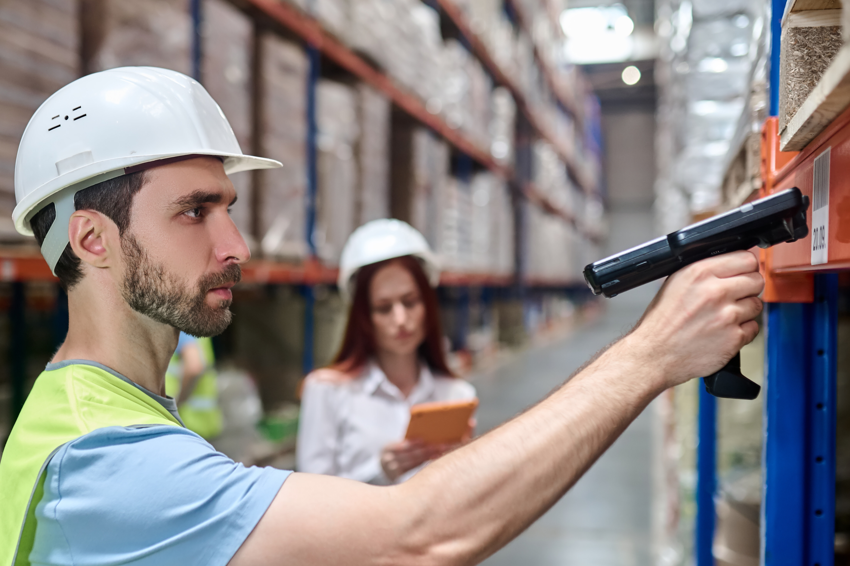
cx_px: 361
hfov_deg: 42.7
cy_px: 308
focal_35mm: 46
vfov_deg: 29.2
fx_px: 1085
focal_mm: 35
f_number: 2.2
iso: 640
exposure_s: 1/200
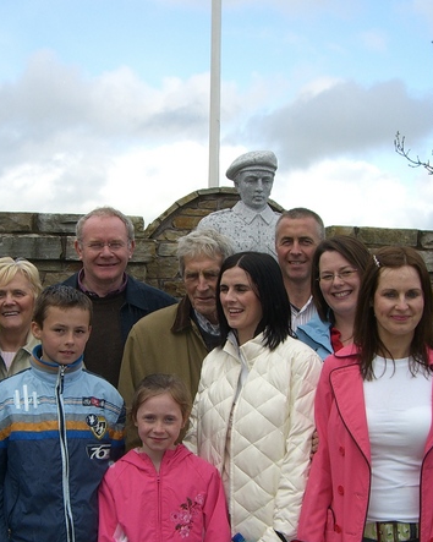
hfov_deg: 22.7
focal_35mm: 67
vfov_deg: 28.2
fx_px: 1074
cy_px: 328
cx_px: 165
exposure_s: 1/320
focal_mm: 6.2
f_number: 4.3
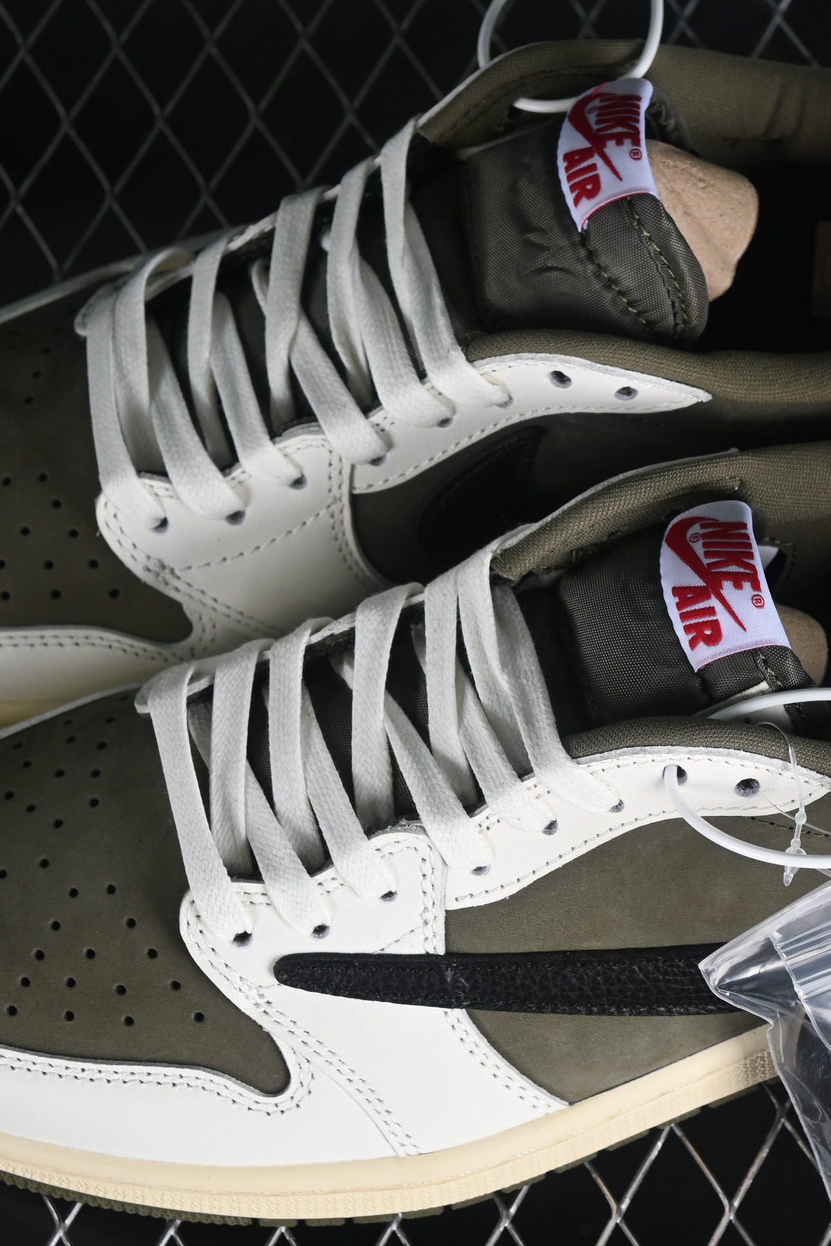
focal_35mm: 113
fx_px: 3912
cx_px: 525
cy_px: 624
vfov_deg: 18.1
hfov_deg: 12.1
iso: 160
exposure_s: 1/60
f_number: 7.1
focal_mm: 50
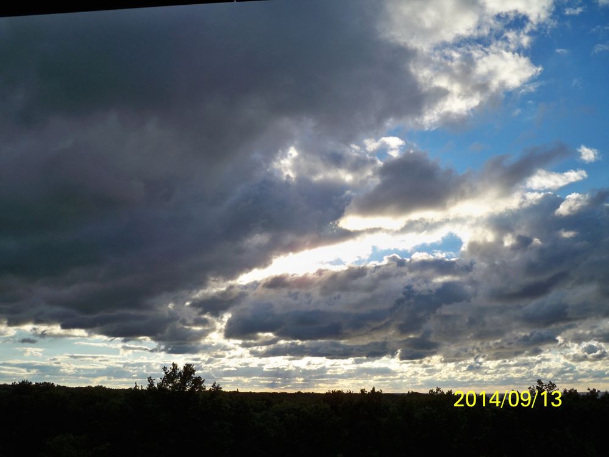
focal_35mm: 35
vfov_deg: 40.7
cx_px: 304
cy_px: 228
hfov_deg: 52.6
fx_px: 616
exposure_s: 1/500
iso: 64
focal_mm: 6.3
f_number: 4.7
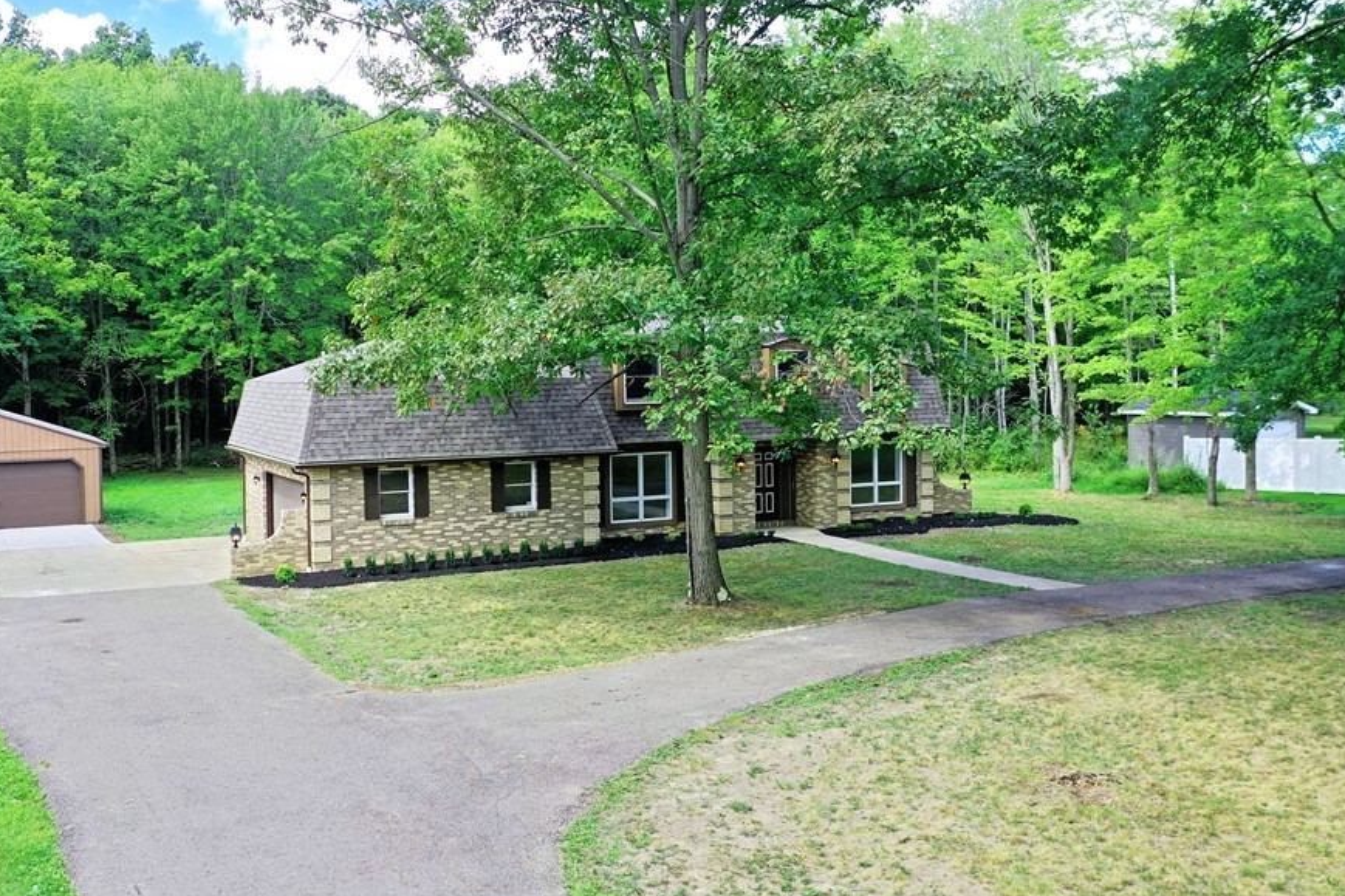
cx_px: 557
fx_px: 1307
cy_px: 405
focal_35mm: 35
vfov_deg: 37.8
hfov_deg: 54.2
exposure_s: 1/80
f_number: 3.5
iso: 100
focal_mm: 10.26
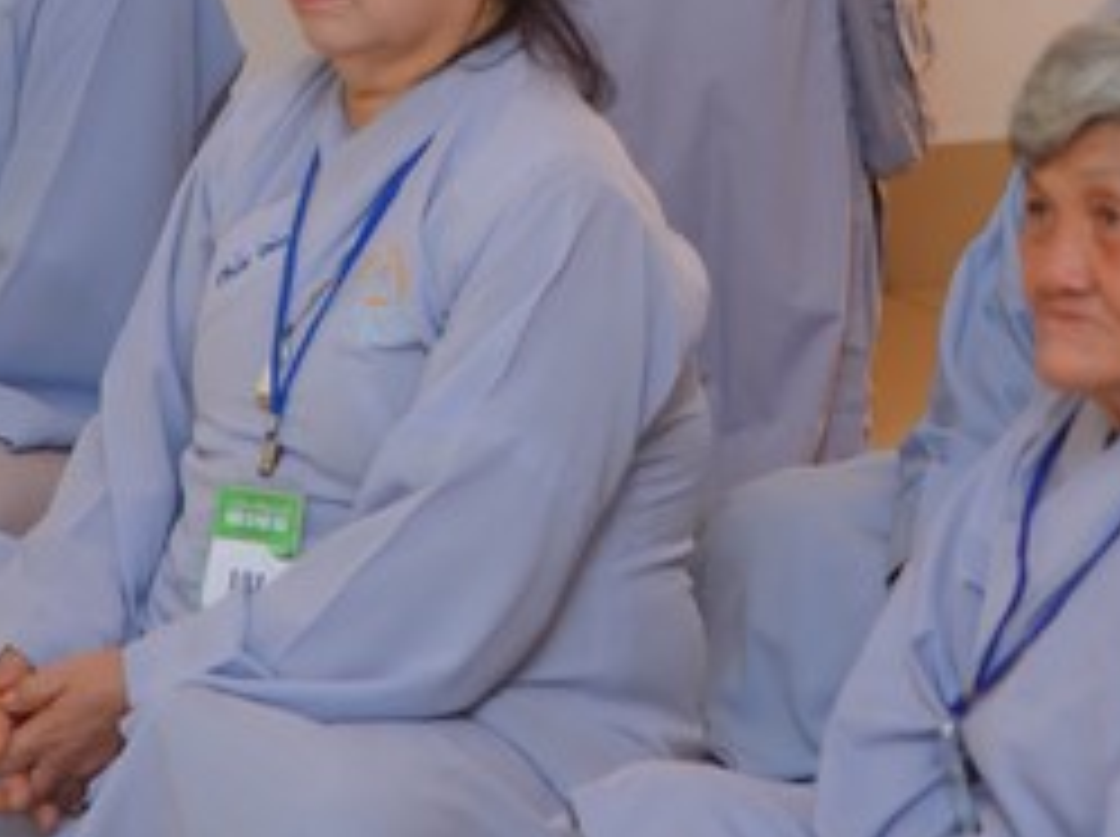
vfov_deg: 5.6
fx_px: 8529
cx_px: 641
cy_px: -356
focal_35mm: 264
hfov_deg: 7.5
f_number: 4.5
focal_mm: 105
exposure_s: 1/125
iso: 640
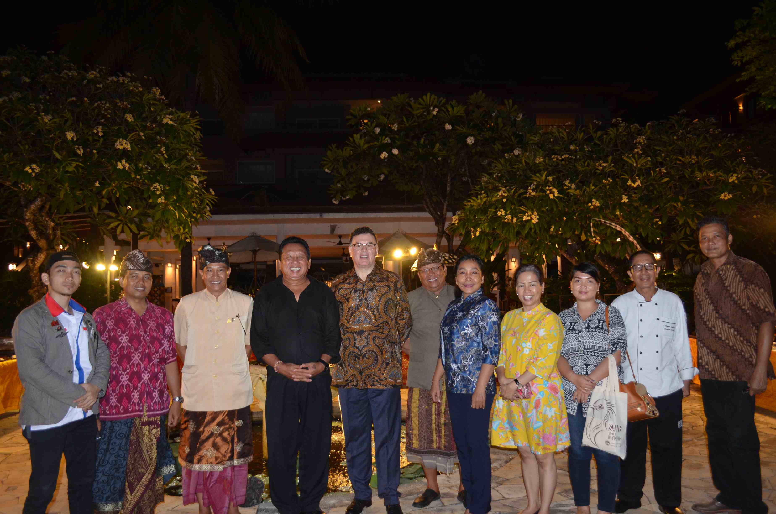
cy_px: 257
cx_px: 388
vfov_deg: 47.7
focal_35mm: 27
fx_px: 581
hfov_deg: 67.5
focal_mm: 18
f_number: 3.5
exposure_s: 1/30
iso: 1000
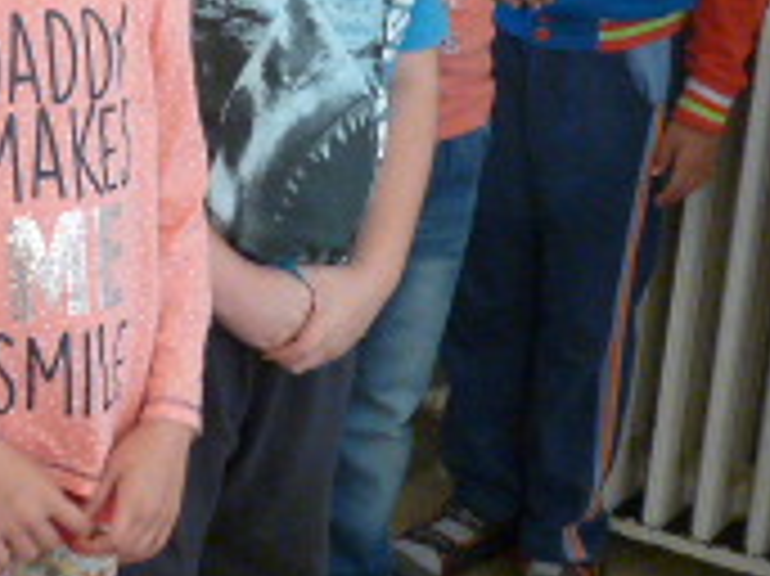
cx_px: 9
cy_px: 90
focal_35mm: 101
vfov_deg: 14.5
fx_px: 2245
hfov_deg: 19.0
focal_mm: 4.8
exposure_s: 1/25
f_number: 2.8
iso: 400
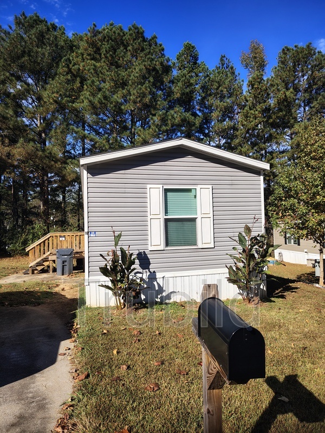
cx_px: 162
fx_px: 300
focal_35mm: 24
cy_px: 216
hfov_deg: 56.8
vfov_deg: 71.6
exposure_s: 1/1508
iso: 100
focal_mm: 5.56
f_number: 1.8
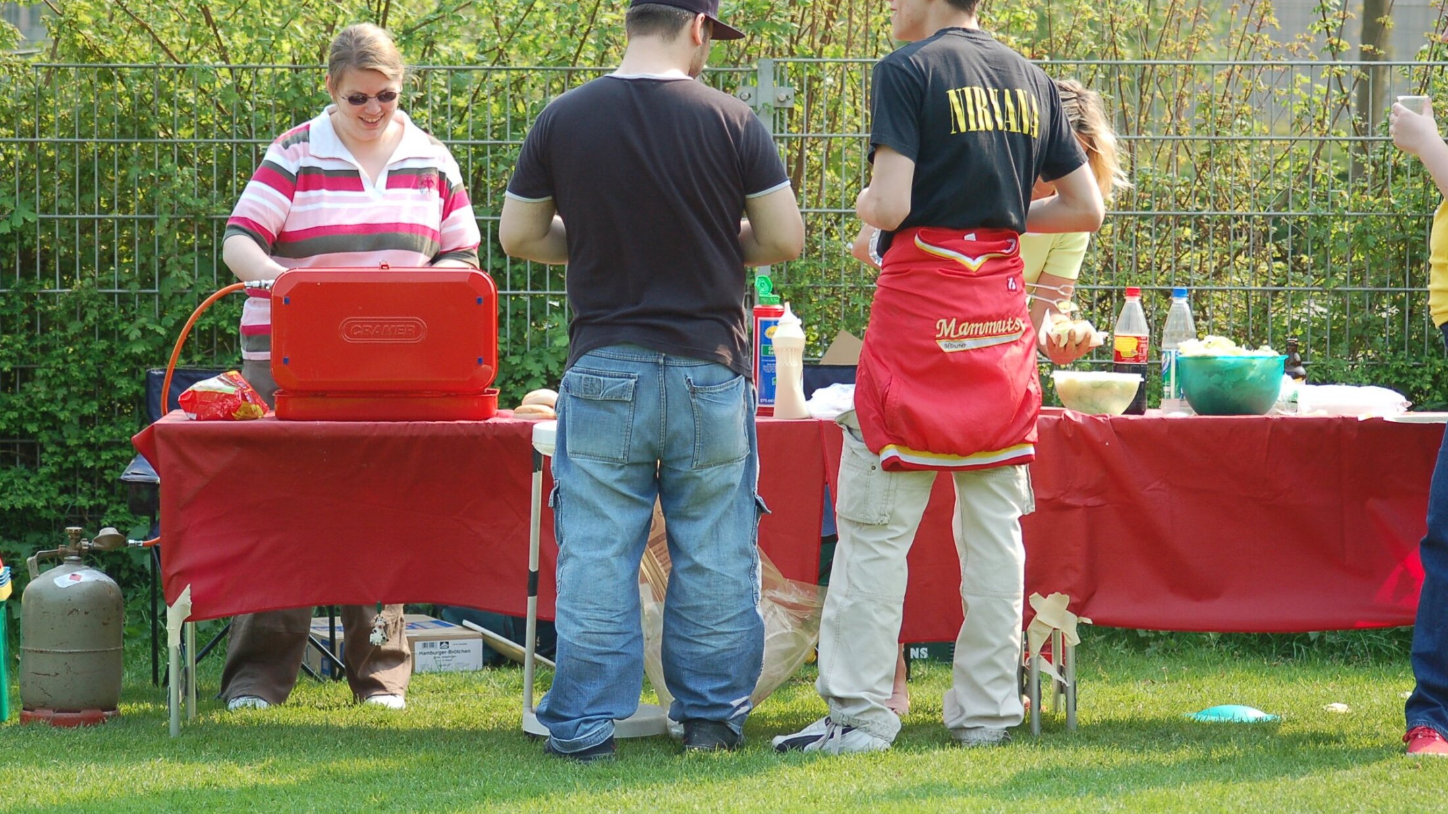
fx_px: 6028
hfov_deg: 13.7
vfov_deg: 7.7
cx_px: 724
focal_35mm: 157
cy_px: 339
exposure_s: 1/800
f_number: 4.2
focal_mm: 100
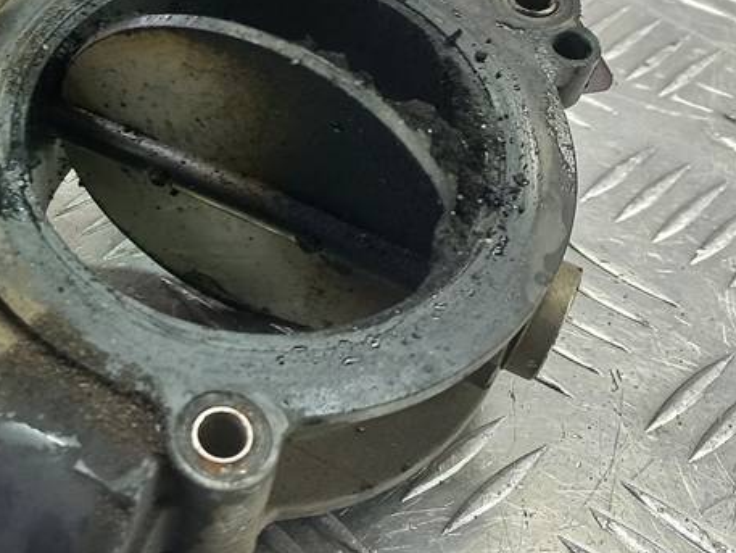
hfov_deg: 33.1
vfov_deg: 26.0
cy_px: 197
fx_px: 1191
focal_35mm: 56
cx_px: 121
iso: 160
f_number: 1.8
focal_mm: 4.6
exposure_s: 1/50
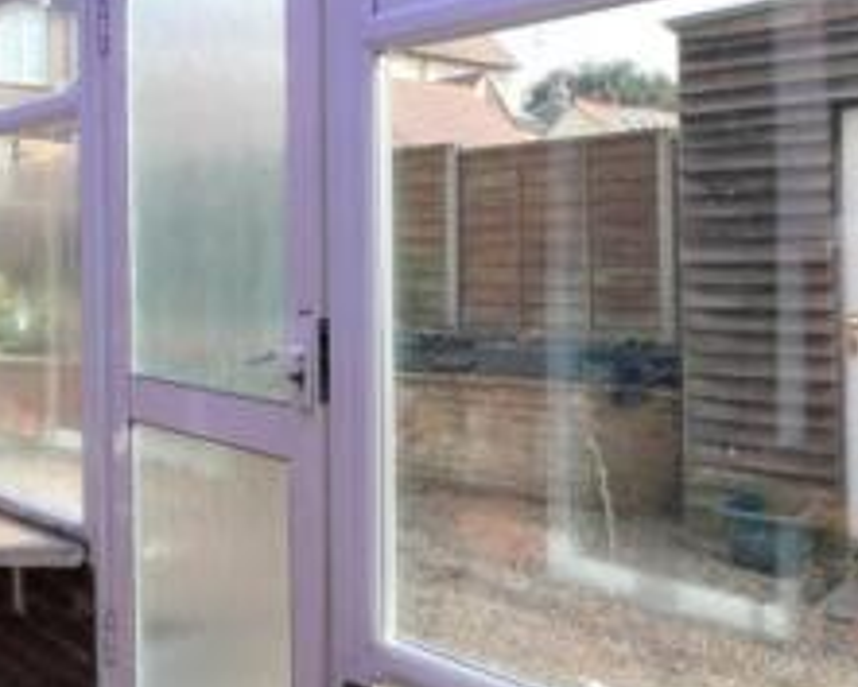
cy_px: 246
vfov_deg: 40.8
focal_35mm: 36
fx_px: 915
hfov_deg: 49.3
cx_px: 280
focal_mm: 7
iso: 200
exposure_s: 1/250
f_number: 5.6
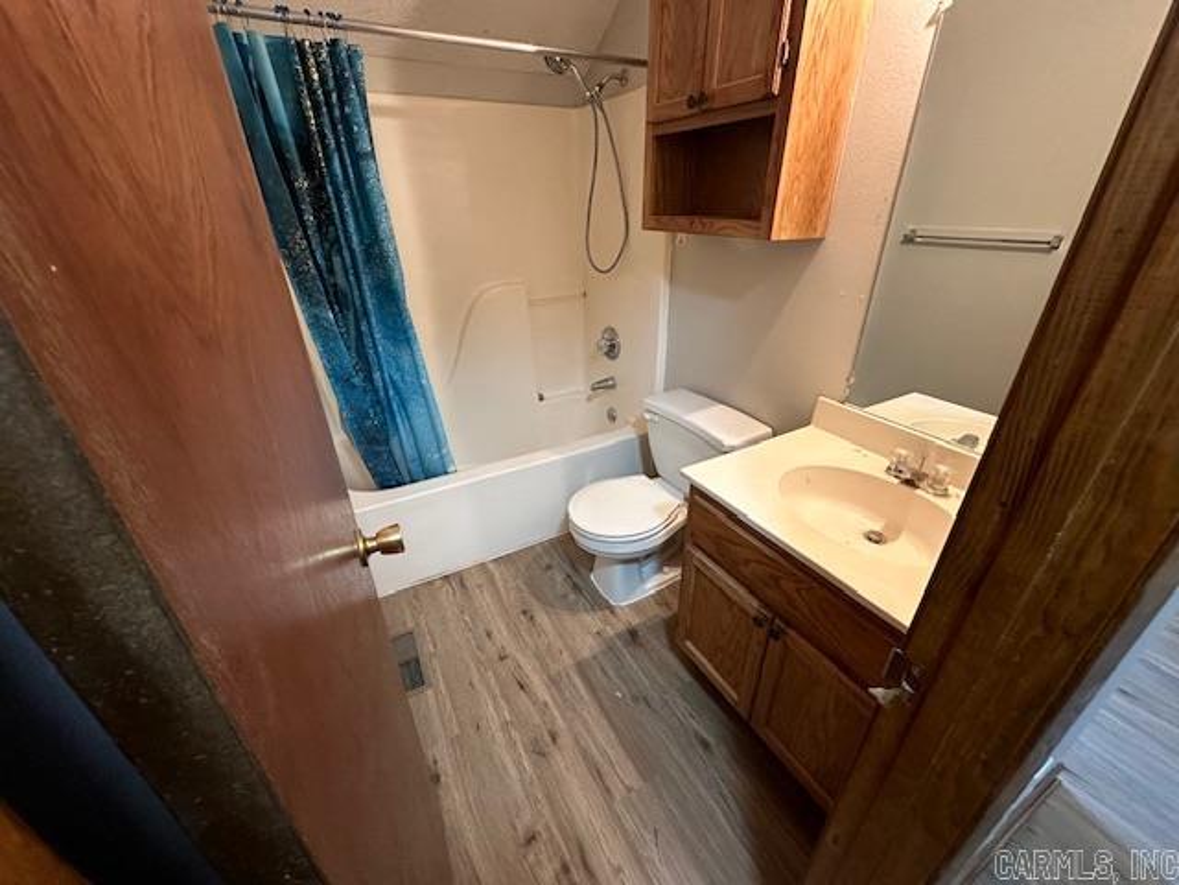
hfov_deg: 102.1
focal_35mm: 14
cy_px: 442
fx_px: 477
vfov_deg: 85.7
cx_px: 590
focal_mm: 2.22
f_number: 2.2
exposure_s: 1/60
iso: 500
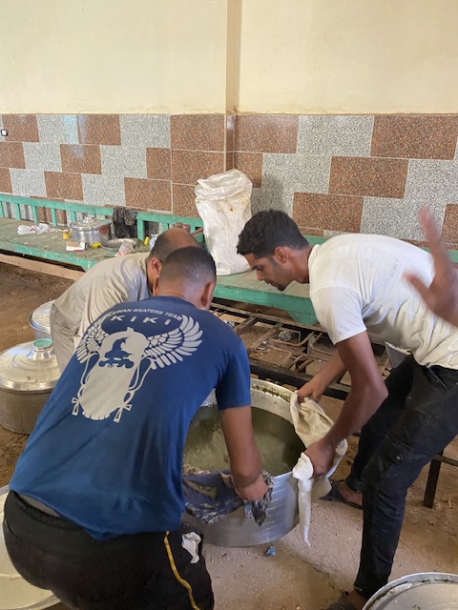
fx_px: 459
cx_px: 229
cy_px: 305
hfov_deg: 53.1
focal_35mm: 26
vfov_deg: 67.3
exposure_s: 1/60
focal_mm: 4.25
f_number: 1.8
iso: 400
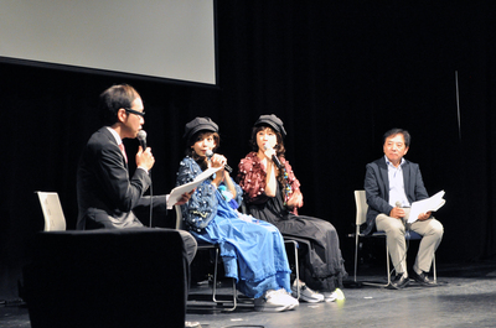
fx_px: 1134
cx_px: 248
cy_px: 164
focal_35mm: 82
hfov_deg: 24.7
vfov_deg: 16.5
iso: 2000
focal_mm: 55
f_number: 5.6
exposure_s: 1/50
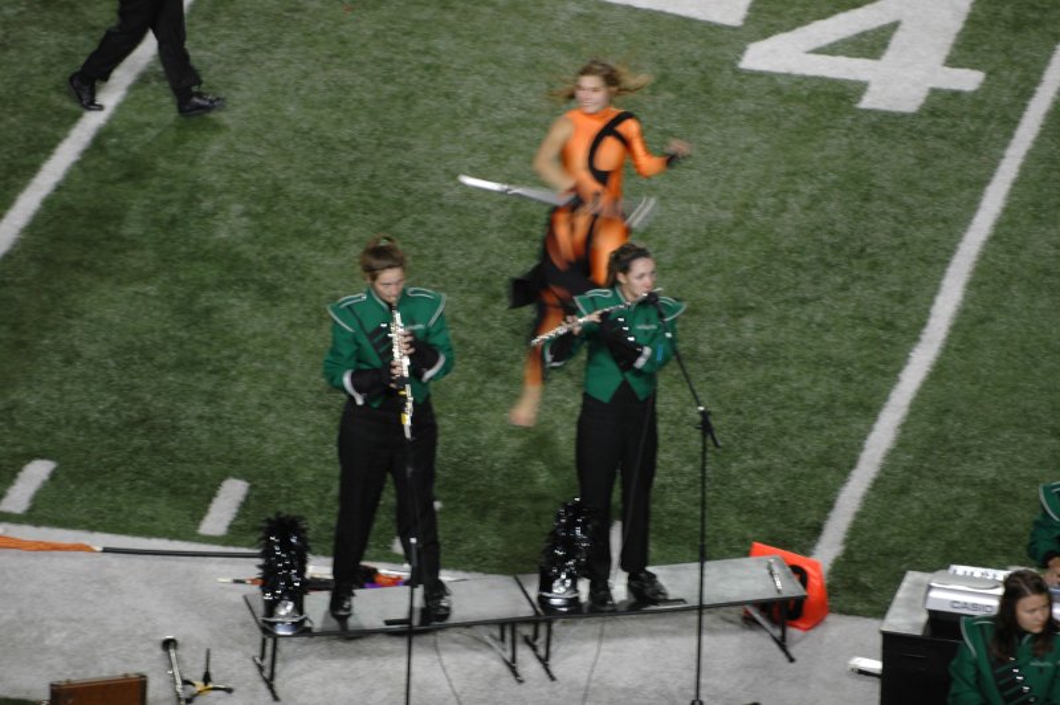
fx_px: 8826
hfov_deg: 6.9
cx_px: 530
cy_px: 352
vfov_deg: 4.6
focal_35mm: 300
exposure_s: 1/60
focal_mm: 200
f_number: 2.8
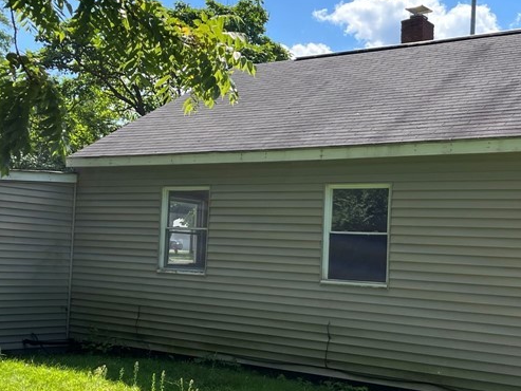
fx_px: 813
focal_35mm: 54
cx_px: 235
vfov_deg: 27.0
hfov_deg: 35.5
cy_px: 223
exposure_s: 1/1695
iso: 50
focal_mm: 5.1
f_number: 1.6
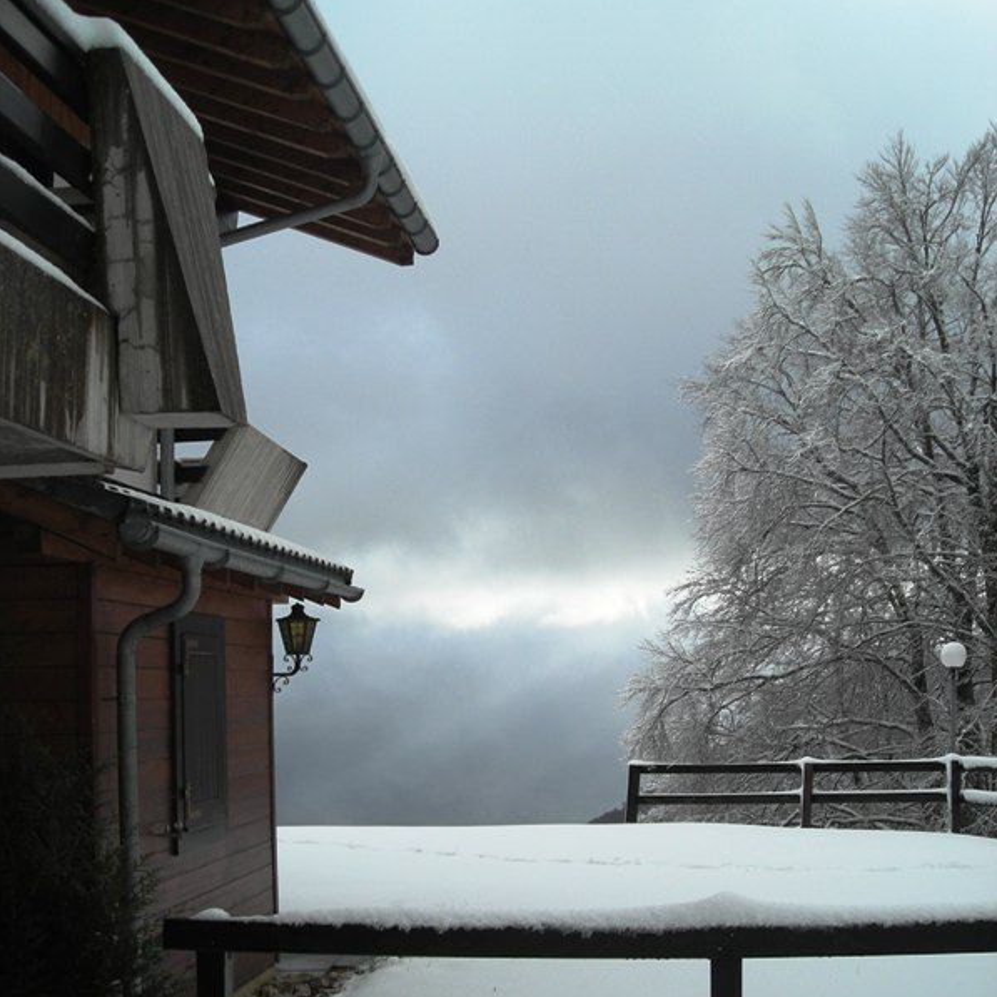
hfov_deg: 37.6
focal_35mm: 45
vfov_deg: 37.4
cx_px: 499
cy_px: 585
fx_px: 1466
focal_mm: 6.3
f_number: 6.4
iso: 50
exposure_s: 1/147
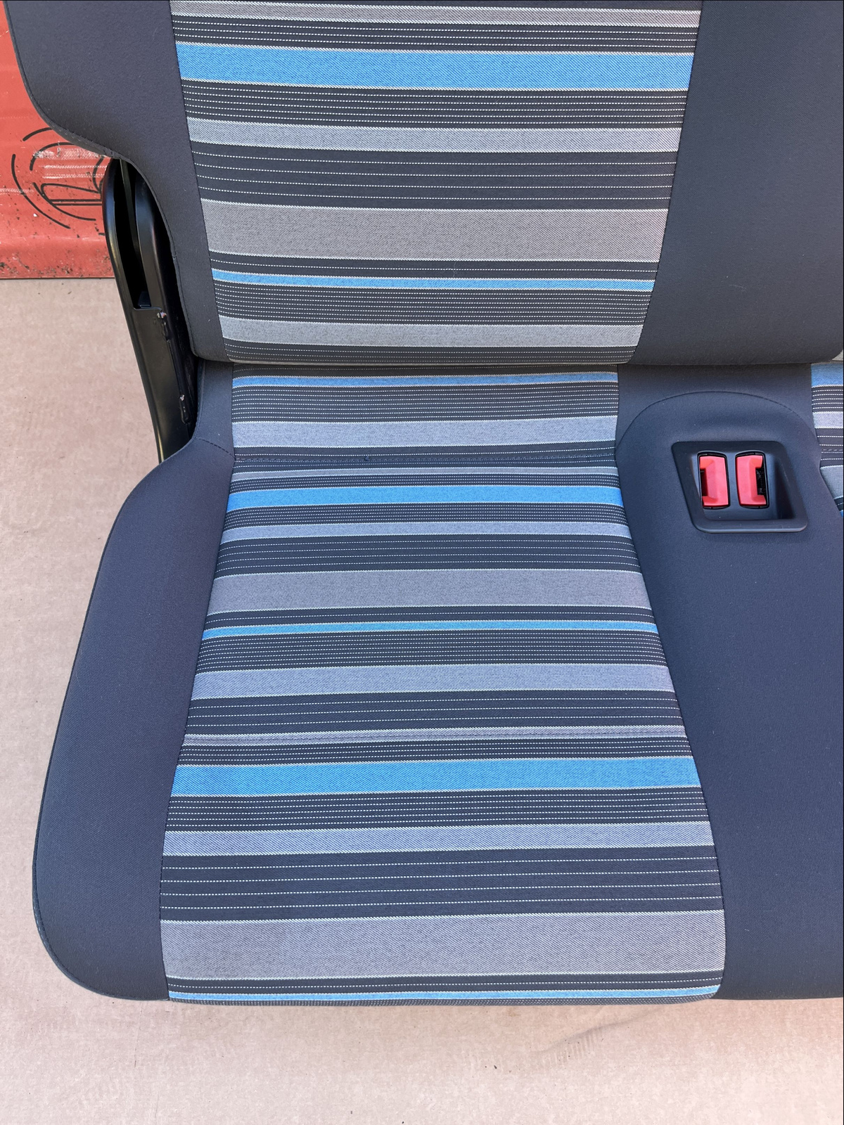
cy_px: 562
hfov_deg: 53.1
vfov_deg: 67.3
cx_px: 422
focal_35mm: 26
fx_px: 845
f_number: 1.6
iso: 64
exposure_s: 1/122
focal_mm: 5.1
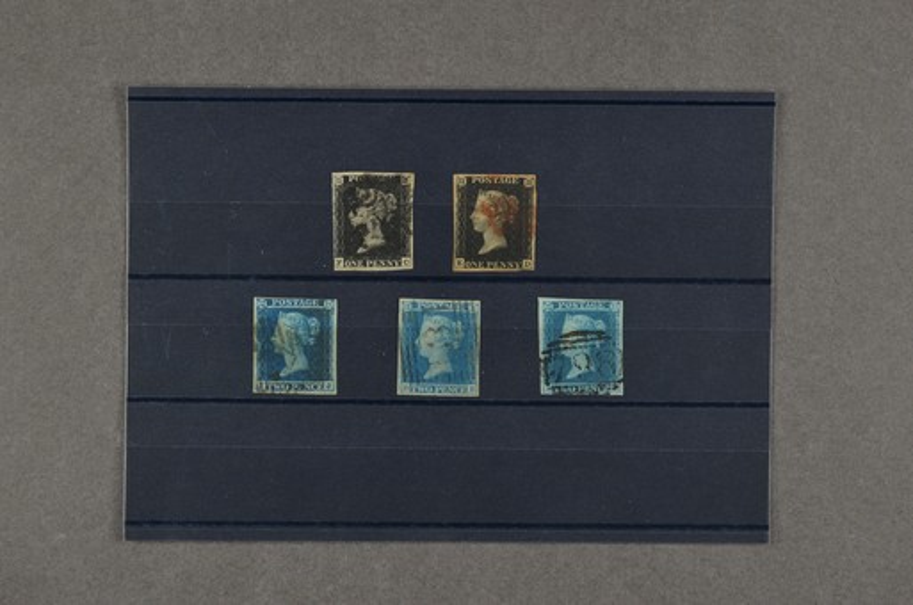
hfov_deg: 33.5
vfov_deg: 22.5
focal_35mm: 60
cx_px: 456
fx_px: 1519
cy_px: 302
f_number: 4.5
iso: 100
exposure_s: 1/100
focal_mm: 40
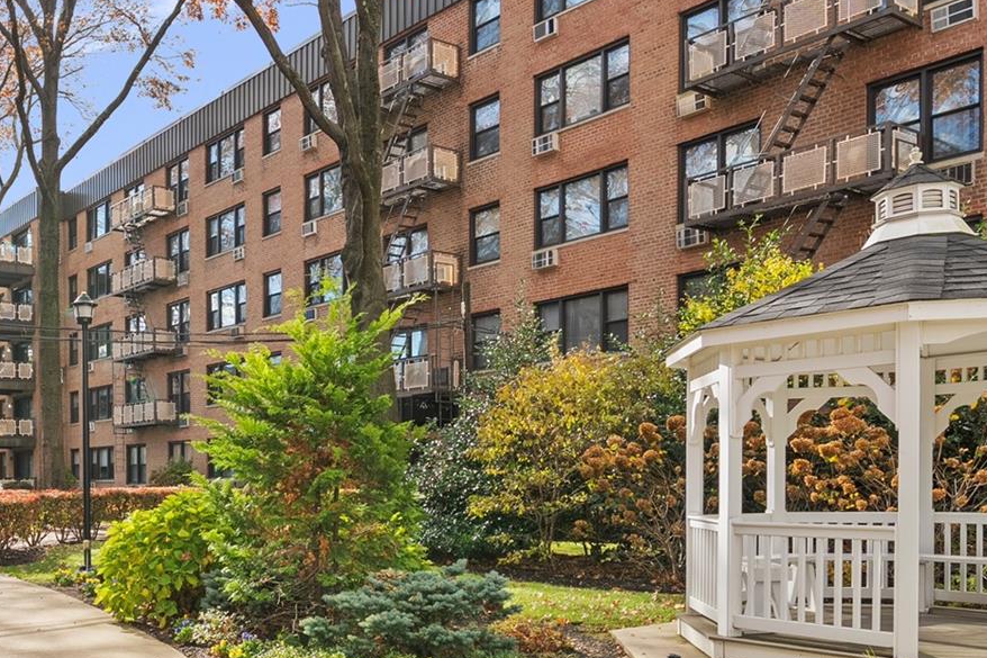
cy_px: 522
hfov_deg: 52.9
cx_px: 298
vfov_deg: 36.6
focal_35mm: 35
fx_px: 959
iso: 500
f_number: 9
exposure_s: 1/160
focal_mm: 15
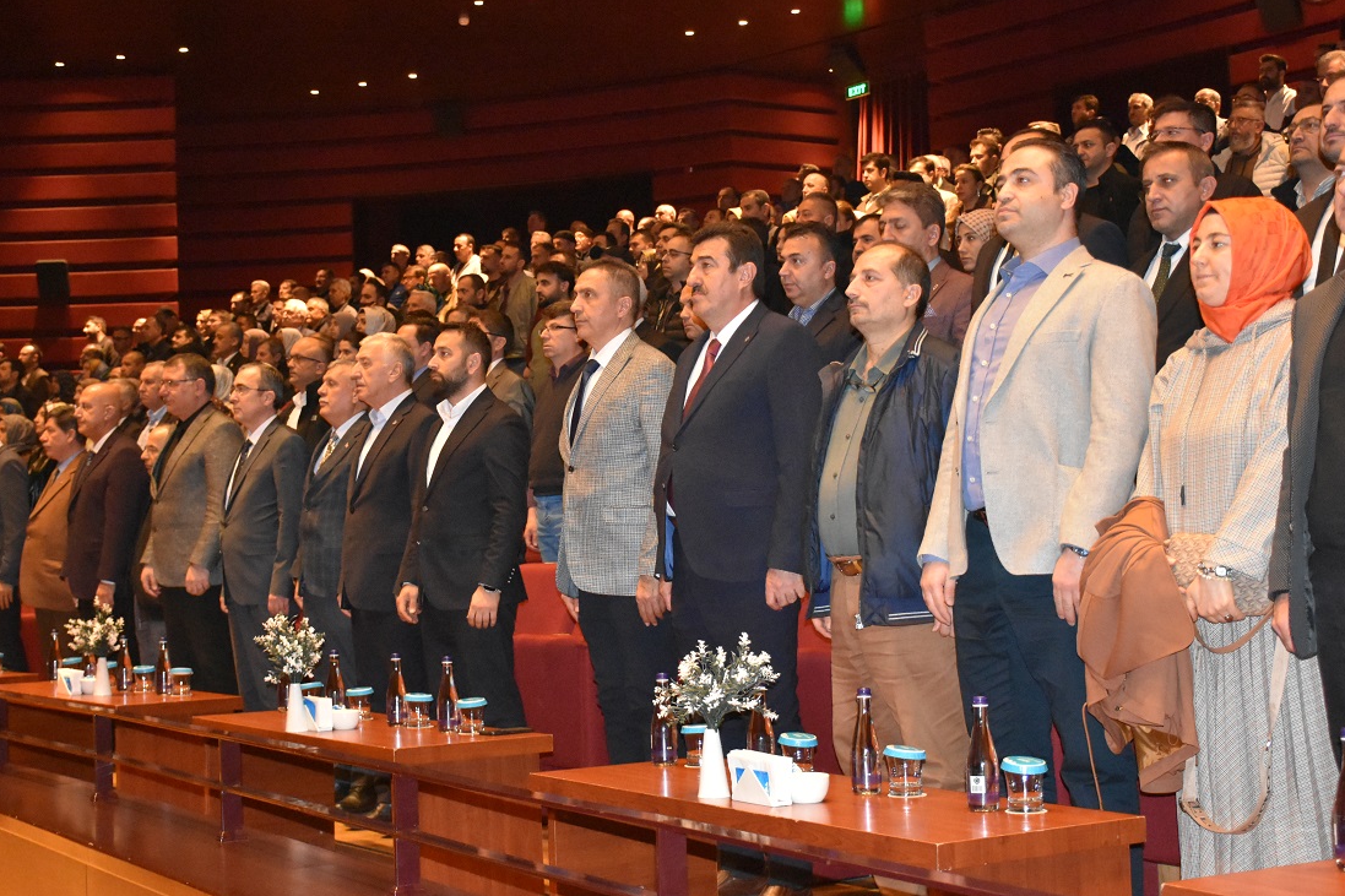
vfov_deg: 24.2
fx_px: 2092
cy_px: 410
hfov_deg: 35.6
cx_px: 607
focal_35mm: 56
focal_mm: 32
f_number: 4
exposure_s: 1/60
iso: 6400
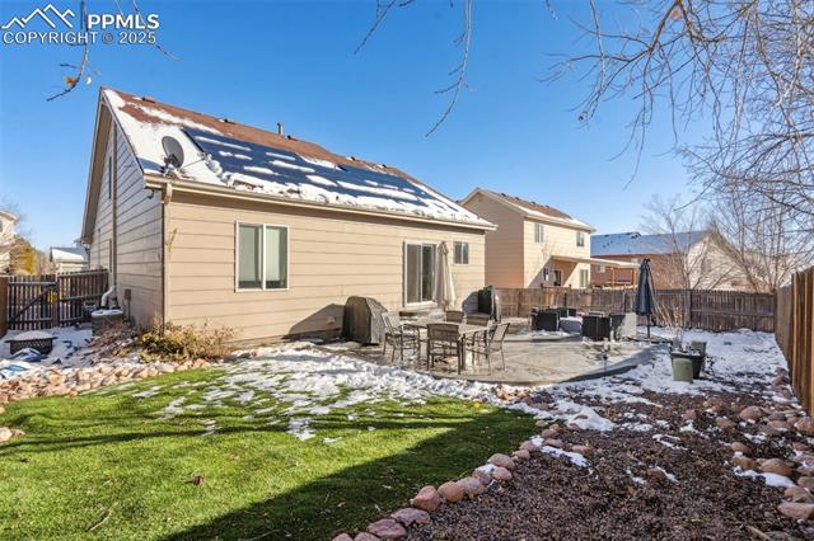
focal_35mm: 16
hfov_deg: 96.8
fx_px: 362
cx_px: 407
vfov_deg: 73.7
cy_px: 270
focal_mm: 16
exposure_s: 1/350
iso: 250
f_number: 8
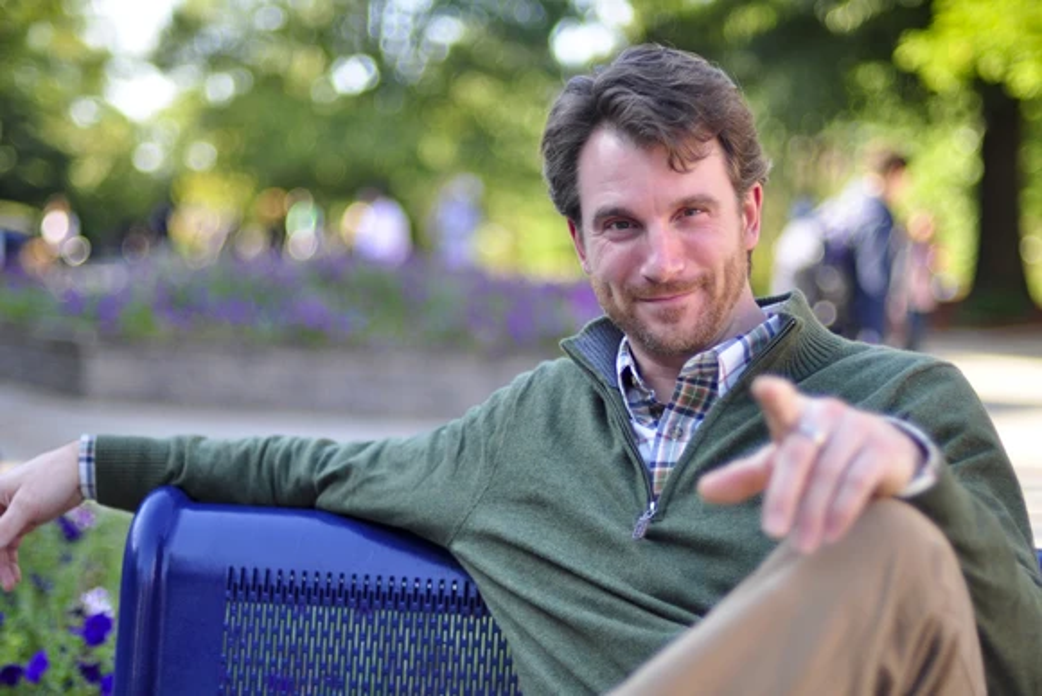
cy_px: 348
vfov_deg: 18.2
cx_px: 521
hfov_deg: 27.0
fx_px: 2171
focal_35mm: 75
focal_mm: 50
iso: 200
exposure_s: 1/1000
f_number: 1.8
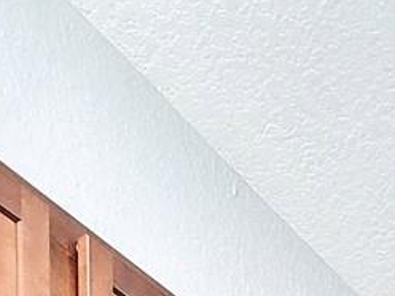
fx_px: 959
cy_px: 937
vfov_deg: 10.6
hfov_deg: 21.1
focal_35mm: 84
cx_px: 516
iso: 200
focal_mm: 2.2
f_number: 2.2
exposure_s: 1/60
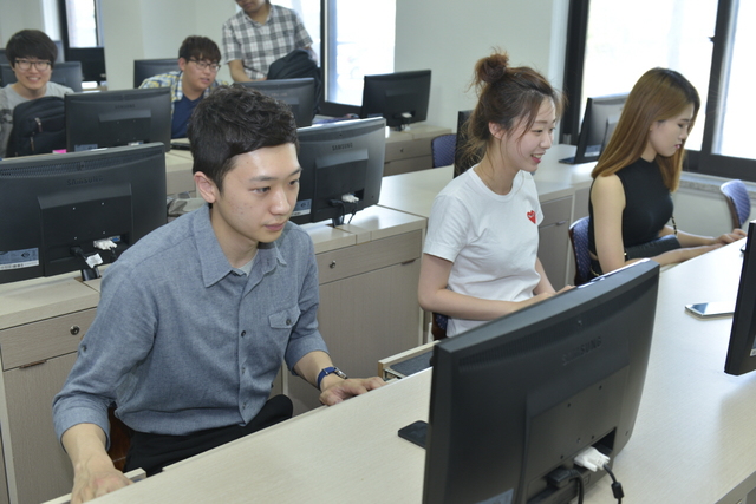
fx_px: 840
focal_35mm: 40
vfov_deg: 33.4
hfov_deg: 48.4
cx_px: 378
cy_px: 252
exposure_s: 1/60
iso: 280
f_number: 5
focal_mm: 40
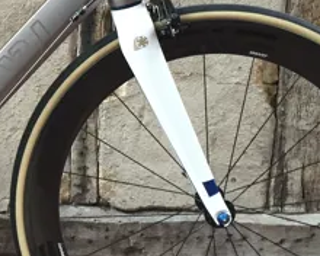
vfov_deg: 14.7
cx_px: -52
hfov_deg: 17.8
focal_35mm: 103
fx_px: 975
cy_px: -7
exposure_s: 1/33
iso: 125
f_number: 2.2
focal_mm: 4.15
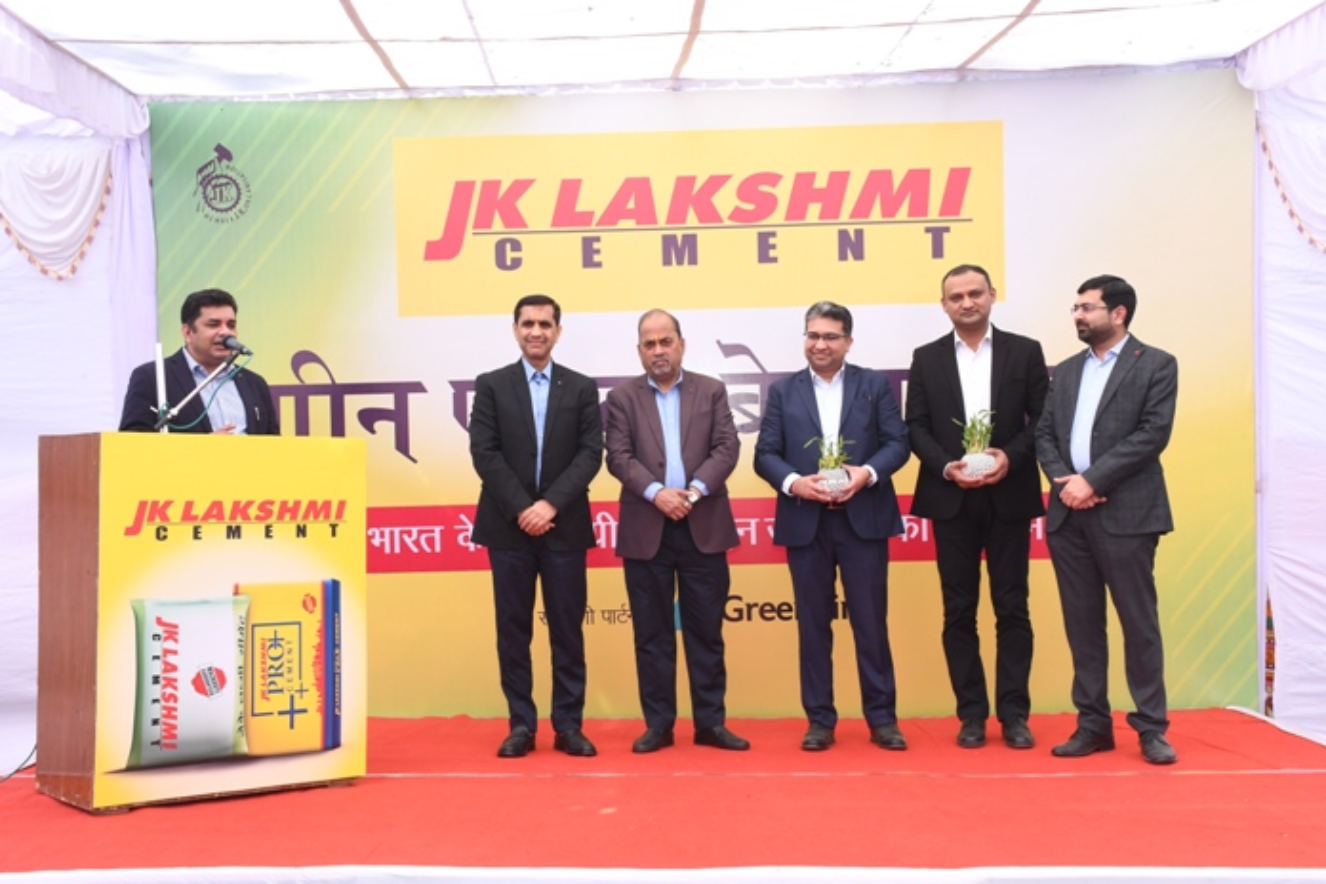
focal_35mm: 48
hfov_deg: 41.1
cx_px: 663
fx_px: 1768
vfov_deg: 28.1
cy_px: 442
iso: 500
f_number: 9
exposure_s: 1/125
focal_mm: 32
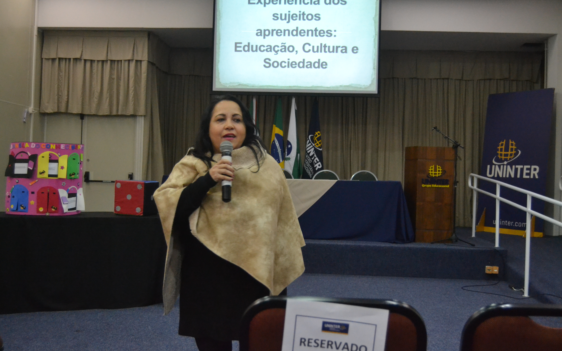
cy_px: 167
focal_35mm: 40
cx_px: 280
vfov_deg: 32.0
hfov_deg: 49.3
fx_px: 613
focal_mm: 26
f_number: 4
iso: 3200
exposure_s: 1/50
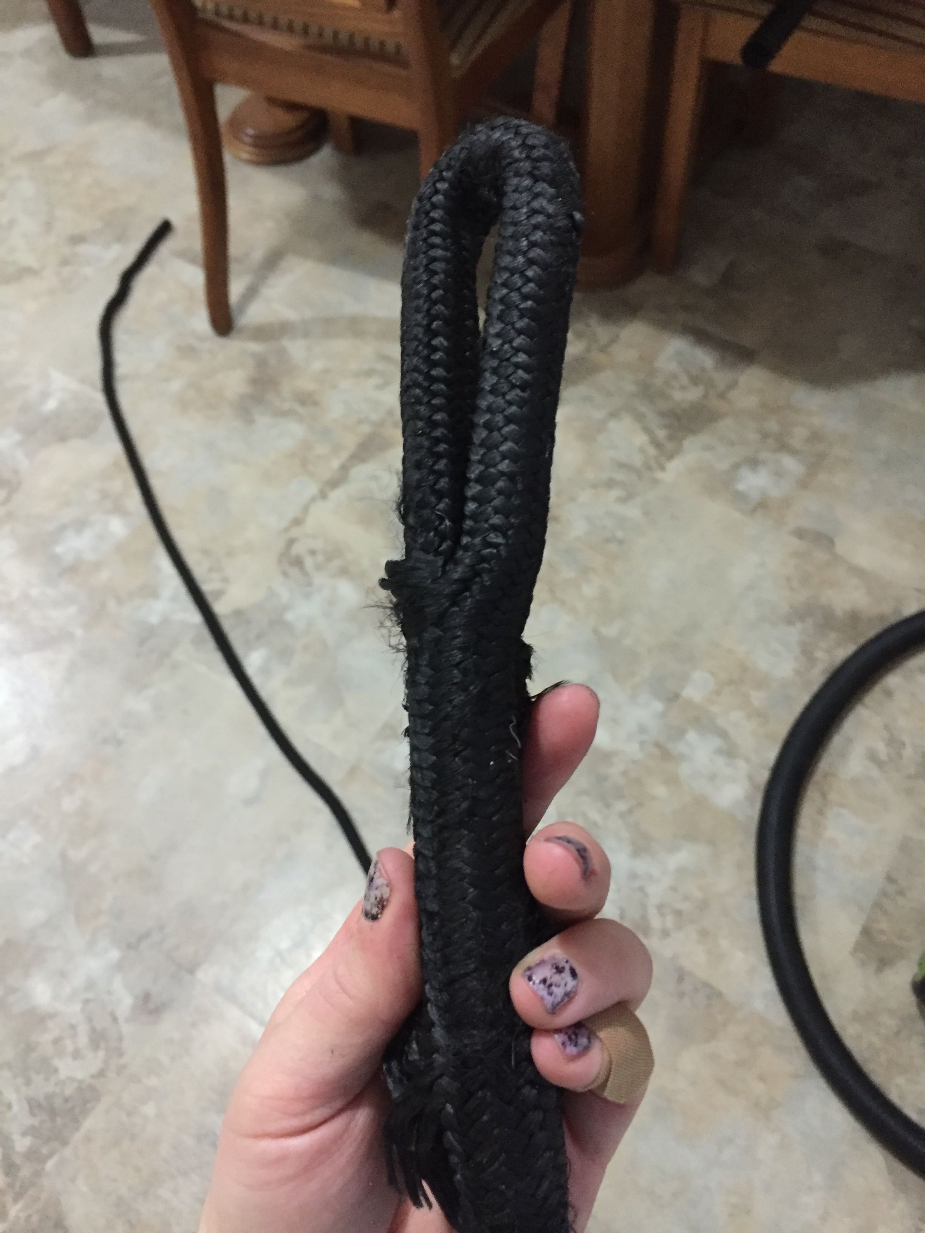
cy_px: 616
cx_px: 462
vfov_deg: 61.7
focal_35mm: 29
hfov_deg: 48.2
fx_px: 1033
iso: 500
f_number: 2.2
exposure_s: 1/15
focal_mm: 4.15
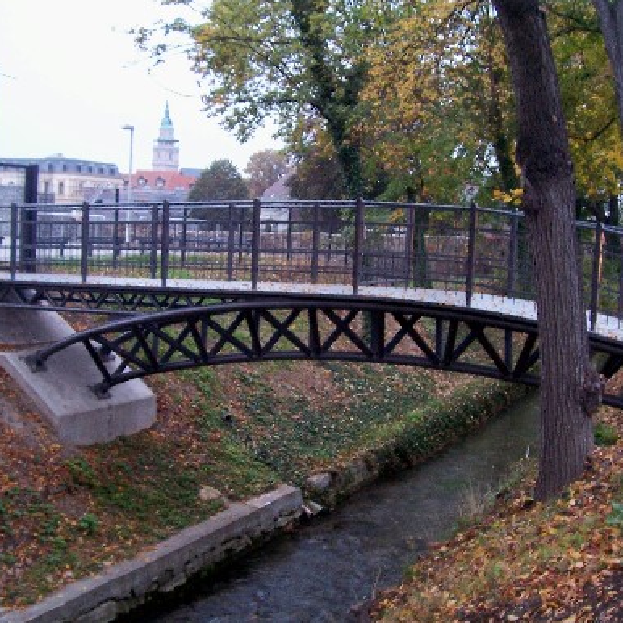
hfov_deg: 38.3
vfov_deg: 38.3
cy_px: 313
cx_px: 334
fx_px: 896
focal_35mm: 44
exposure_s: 1/8
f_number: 2.7
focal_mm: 5.6
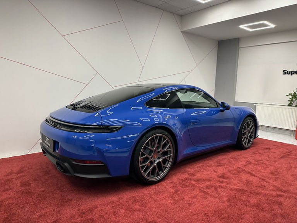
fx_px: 206
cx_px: 148
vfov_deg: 56.8
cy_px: 112
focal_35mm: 24
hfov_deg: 71.6
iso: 80
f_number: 1.78
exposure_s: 1/100
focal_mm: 6.86
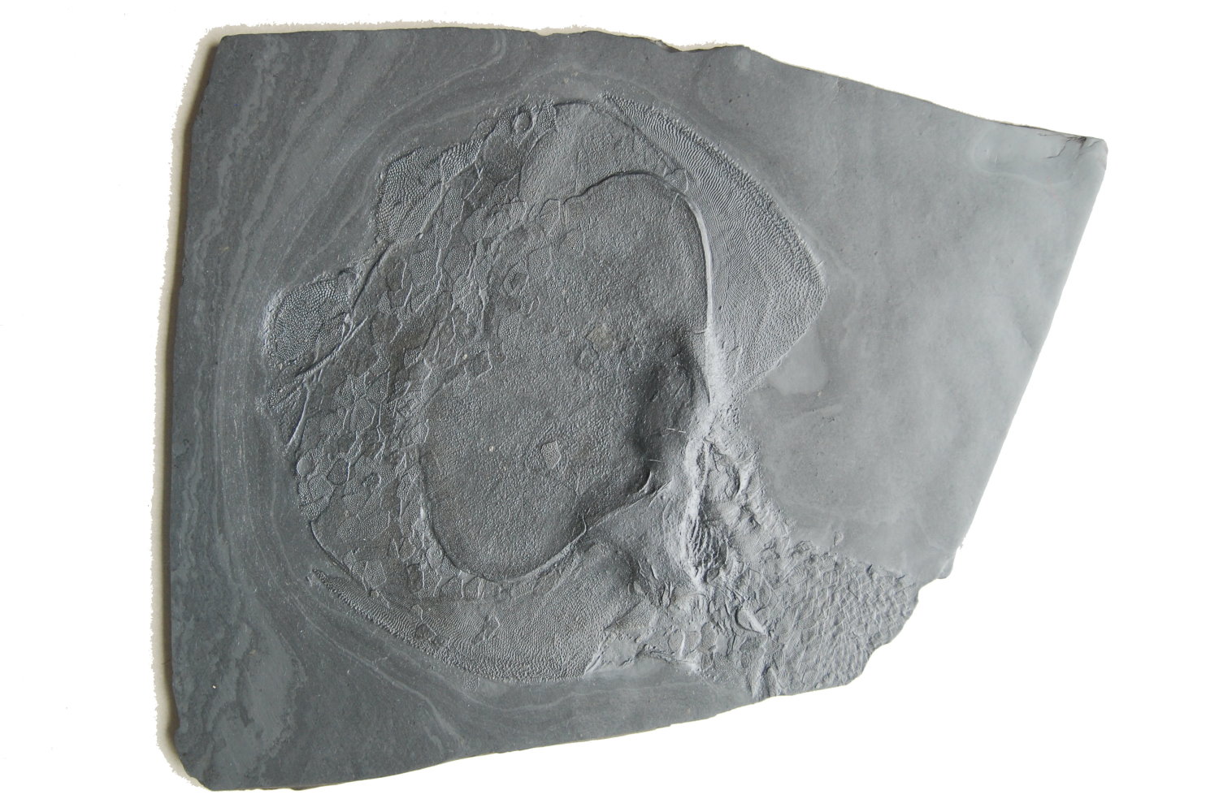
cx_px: 610
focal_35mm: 33
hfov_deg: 57.2
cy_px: 406
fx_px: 1117
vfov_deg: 40.0
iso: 400
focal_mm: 22
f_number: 2.8
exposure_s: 1/60
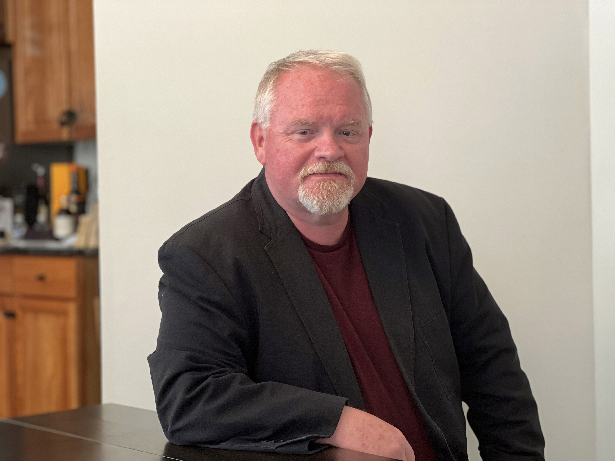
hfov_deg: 25.3
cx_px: 308
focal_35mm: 77
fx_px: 1368
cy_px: 230
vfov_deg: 19.1
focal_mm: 9
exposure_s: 1/24
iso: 400
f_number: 2.8
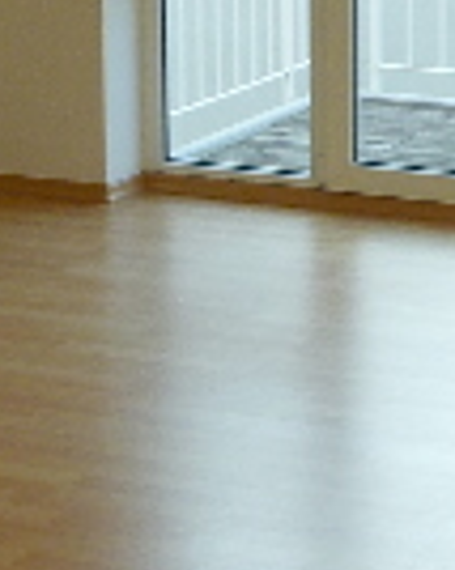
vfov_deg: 12.8
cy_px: 204
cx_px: 389
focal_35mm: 150
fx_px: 2528
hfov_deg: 10.2
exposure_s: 1/30
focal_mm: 5
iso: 80
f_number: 3.3
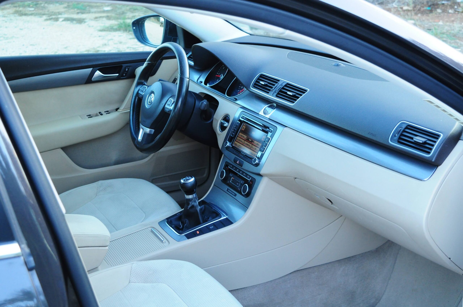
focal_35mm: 54
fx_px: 694
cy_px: 154
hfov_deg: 36.9
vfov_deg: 25.0
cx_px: 232
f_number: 5.6
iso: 1000
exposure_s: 1/60
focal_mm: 36
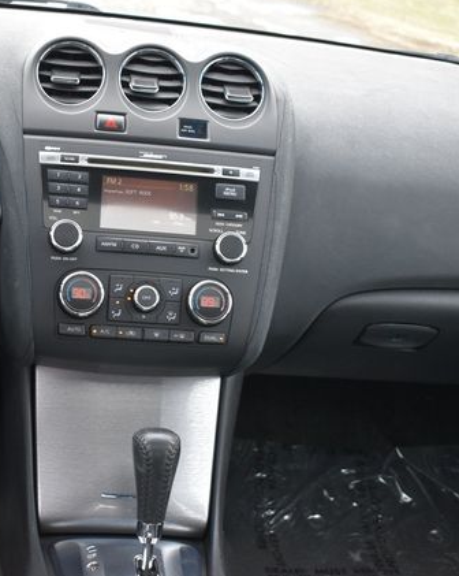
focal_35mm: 60
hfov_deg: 25.2
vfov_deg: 31.5
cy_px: 287
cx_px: 154
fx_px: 1020
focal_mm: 28
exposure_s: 1/250
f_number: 4.2
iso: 800
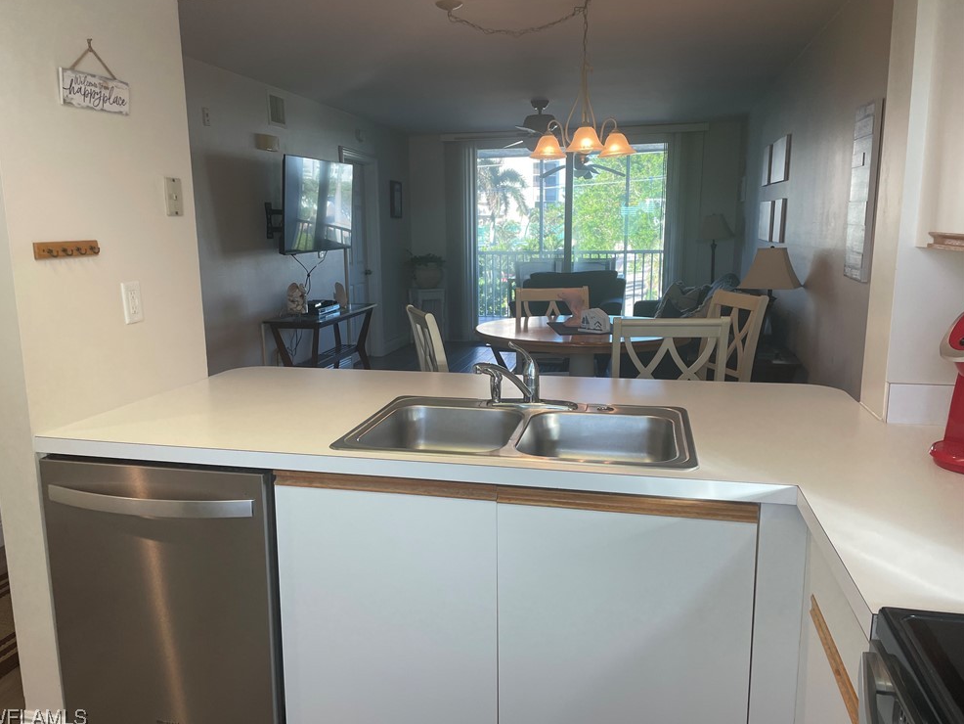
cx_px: 468
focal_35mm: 27
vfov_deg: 51.4
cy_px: 364
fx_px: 752
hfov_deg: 65.3
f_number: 1.6
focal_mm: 4.2
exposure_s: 1/120
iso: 50
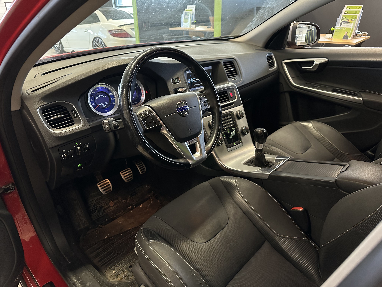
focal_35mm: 24
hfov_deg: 71.6
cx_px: 191
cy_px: 144
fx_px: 265
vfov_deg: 56.8
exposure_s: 1/50
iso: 640
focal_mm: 6.86
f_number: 1.78
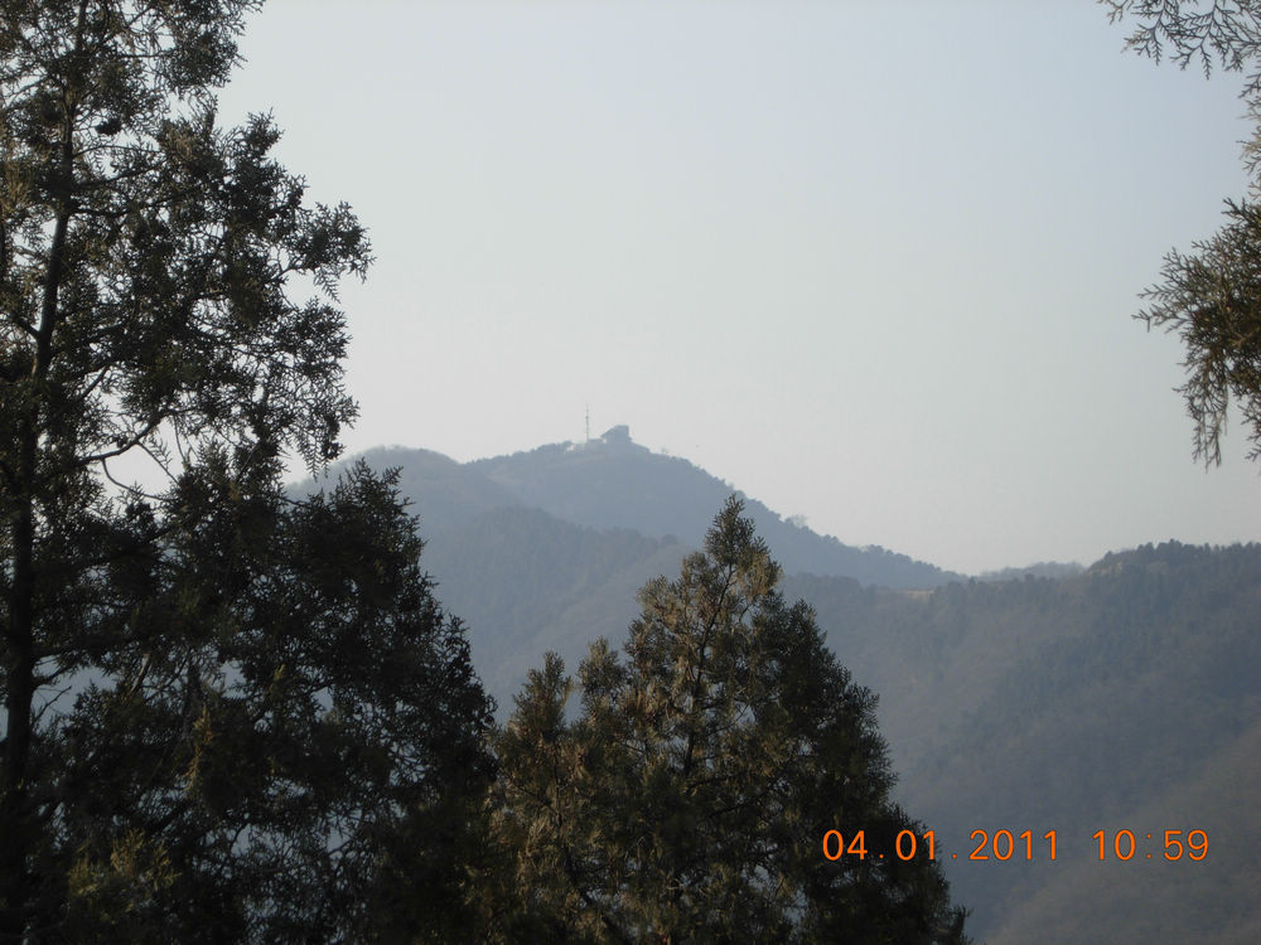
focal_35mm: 126
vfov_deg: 11.8
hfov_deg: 15.6
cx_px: 630
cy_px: 472
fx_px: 4590
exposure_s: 1/342
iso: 50
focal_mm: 26.3
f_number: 5.8
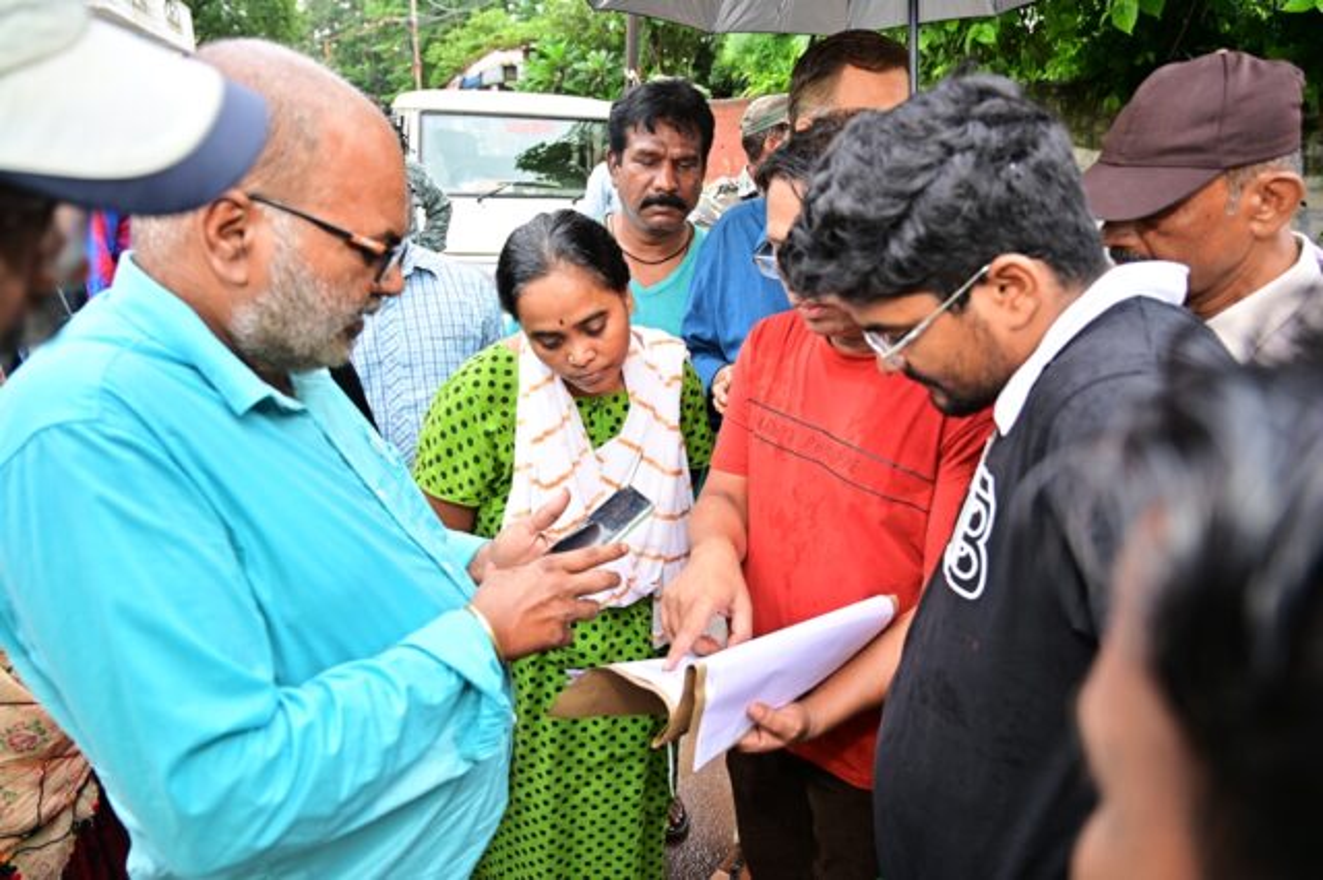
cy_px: 440
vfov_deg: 53.1
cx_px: 662
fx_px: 882
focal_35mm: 24
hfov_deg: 73.8
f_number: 4
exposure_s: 1/100
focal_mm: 24
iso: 100
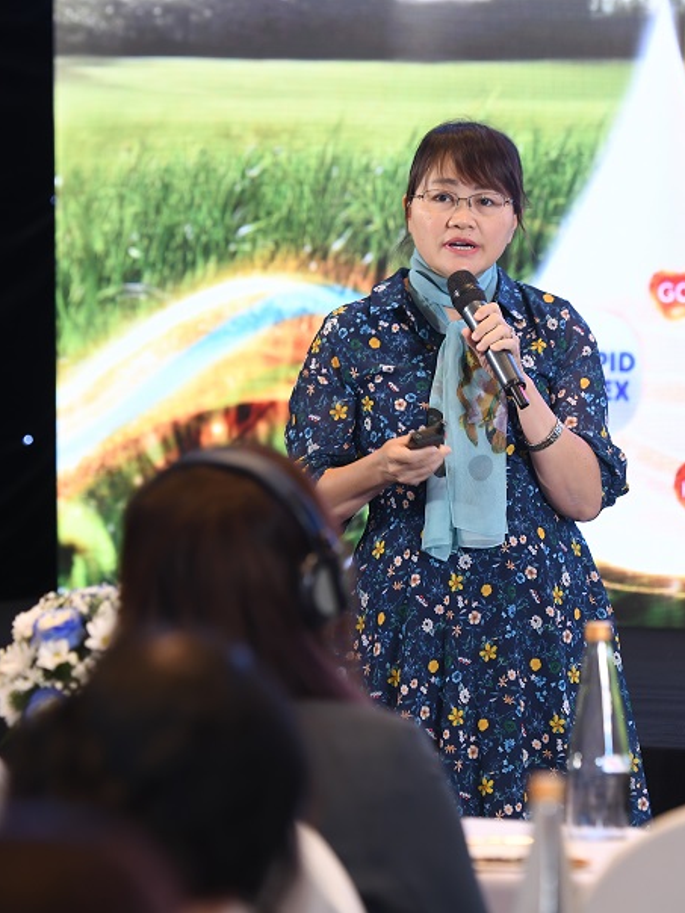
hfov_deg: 6.9
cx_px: 366
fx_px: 5673
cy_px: 452
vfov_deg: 9.2
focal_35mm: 215
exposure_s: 1/125
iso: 640
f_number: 4.5
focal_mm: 135
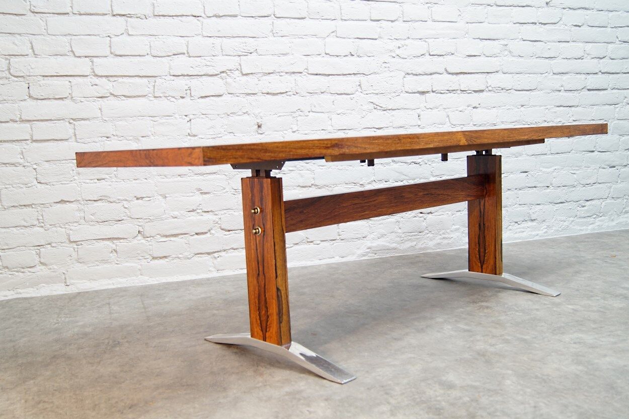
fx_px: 681
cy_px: 210
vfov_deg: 34.2
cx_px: 314
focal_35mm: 39
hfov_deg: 49.6
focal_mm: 26
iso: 400
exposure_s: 1/15
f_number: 4
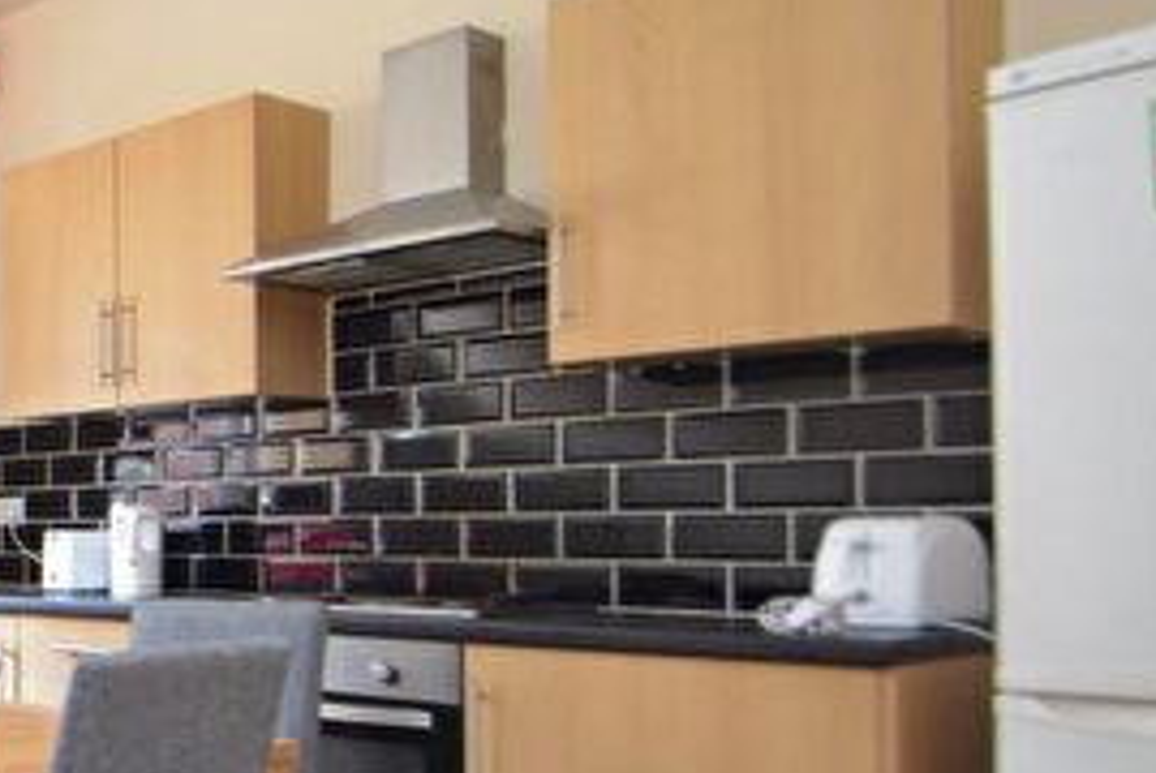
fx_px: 1254
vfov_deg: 33.6
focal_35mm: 39
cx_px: -206
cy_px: 575
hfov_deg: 38.0
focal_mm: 10
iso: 1100
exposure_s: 1/30
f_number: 3.5
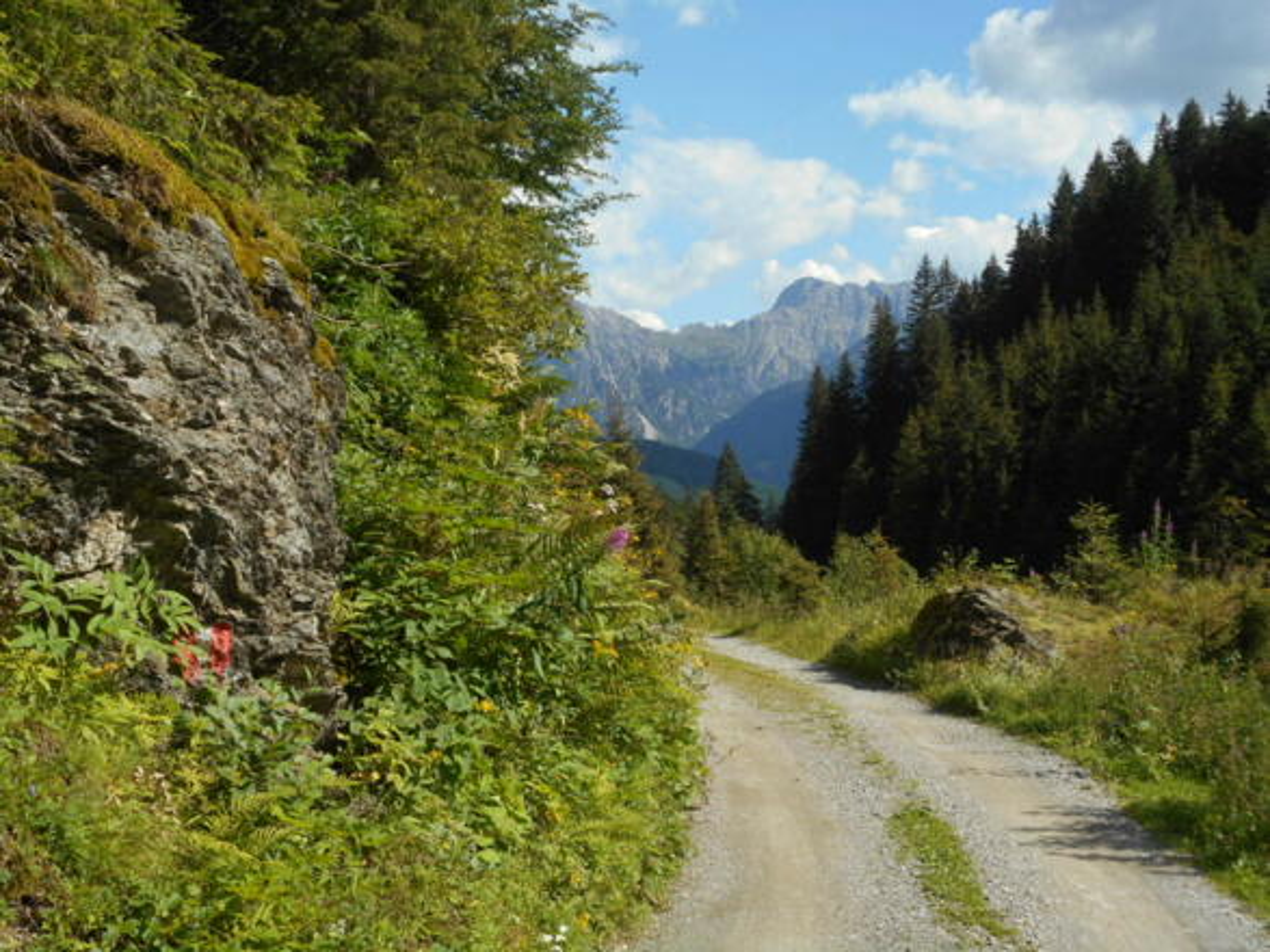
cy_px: 476
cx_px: 635
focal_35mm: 44
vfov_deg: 32.9
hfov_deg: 43.0
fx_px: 1614
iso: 80
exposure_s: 1/400
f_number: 4.7
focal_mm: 7.9
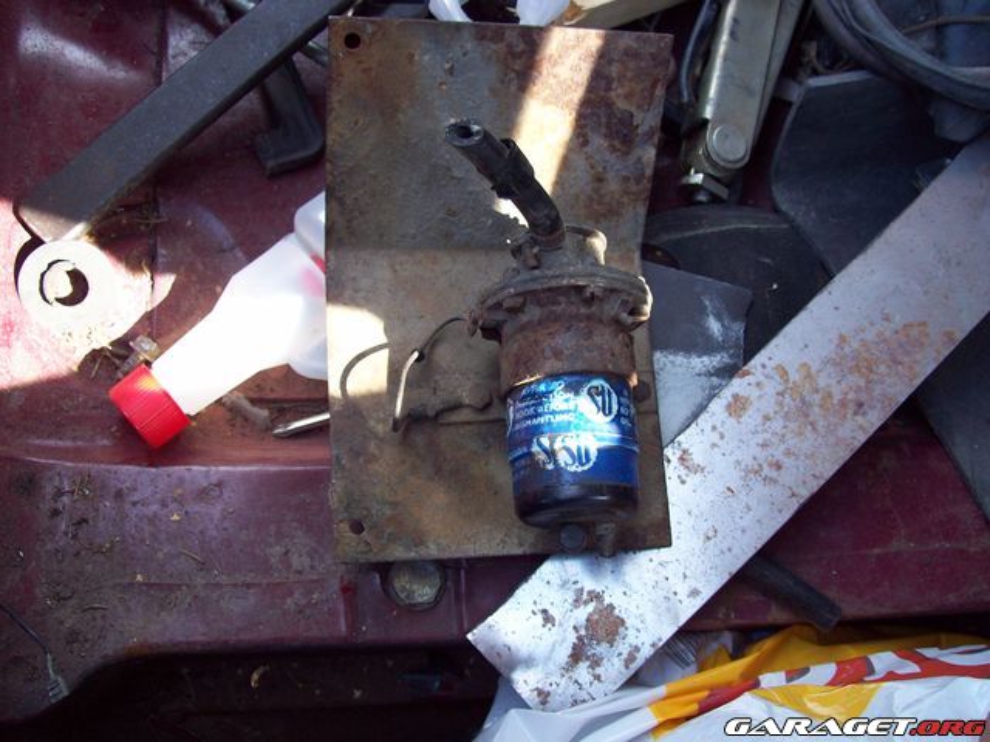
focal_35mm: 36
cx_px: 495
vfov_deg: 39.7
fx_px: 1030
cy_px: 371
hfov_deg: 51.4
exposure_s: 1/70.7
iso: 80
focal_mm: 6
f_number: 2.7
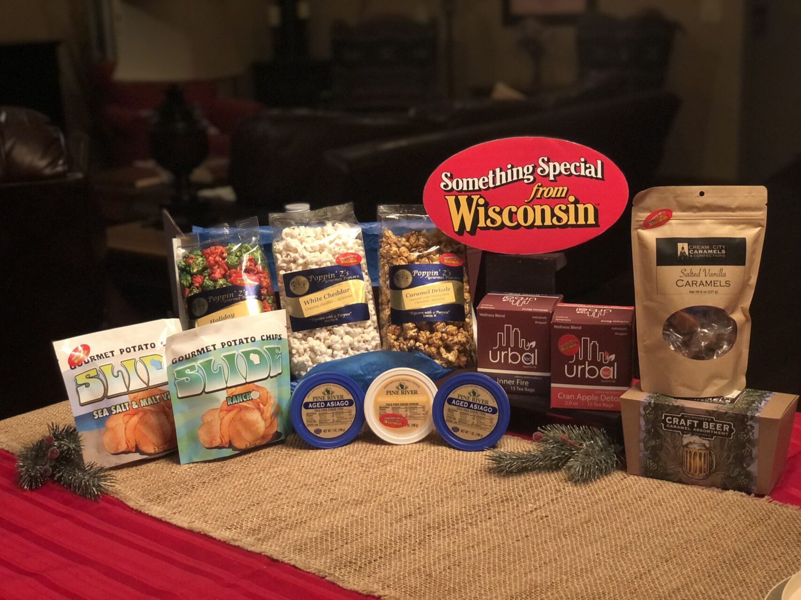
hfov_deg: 36.8
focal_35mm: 52
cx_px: 400
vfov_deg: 28.0
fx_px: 1203
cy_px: 300
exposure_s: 1/20
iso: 160
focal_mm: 6
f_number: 2.4
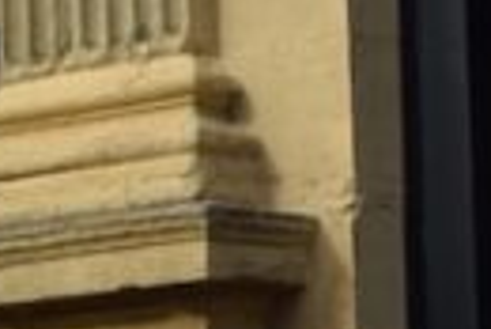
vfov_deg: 5.5
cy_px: 431
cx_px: 555
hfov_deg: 8.2
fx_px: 3400
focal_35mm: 249
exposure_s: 1/1250
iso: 400
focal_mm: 24
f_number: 5.6
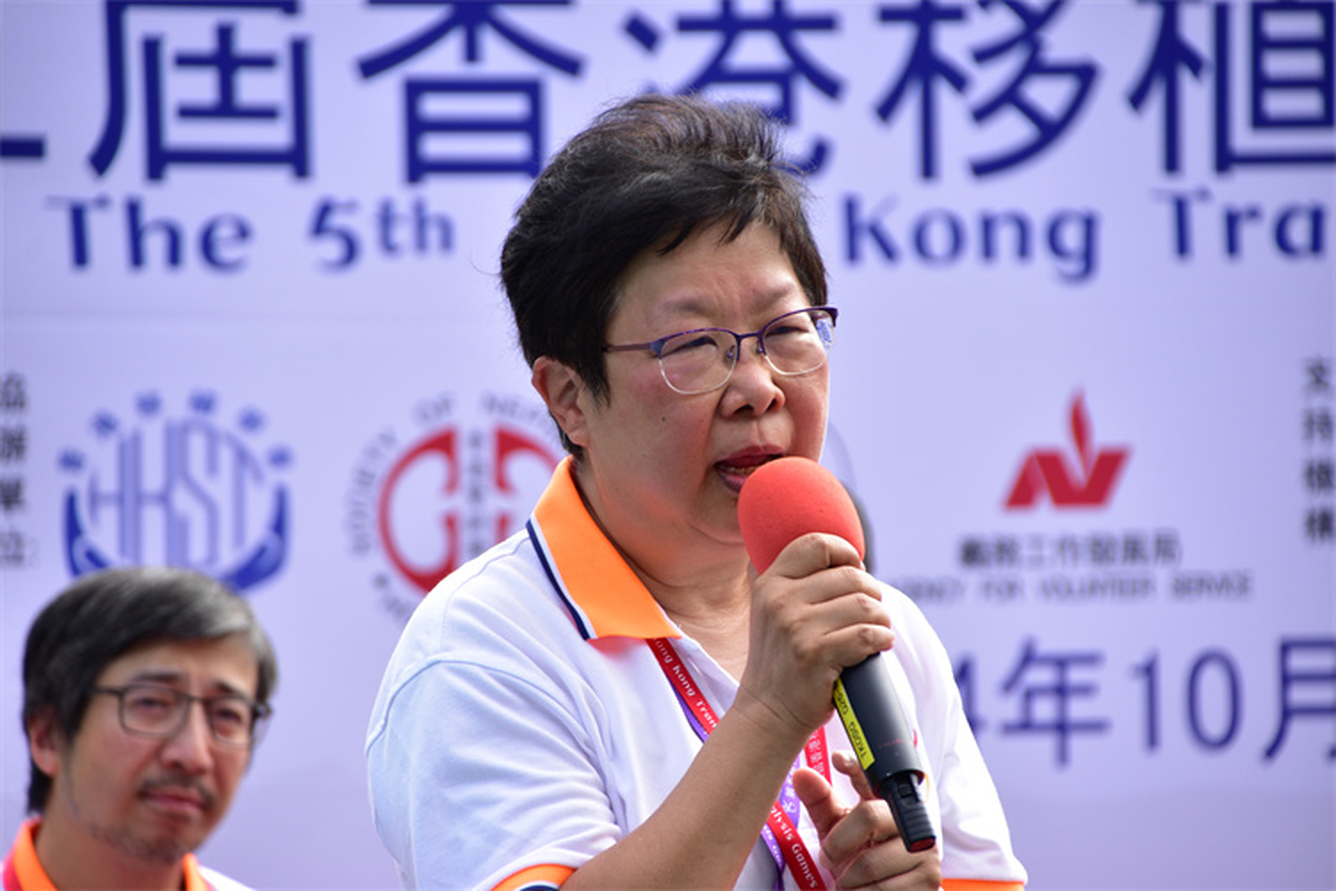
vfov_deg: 4.4
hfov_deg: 6.5
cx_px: 668
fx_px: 11689
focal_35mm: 315
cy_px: 446
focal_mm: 210
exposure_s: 1/500
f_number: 6.3
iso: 400
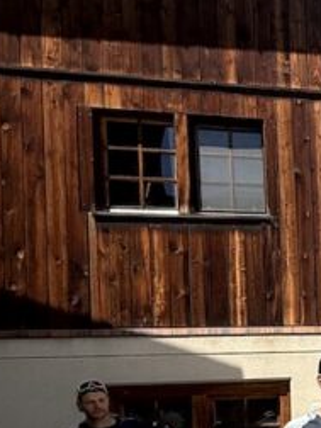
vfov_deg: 32.0
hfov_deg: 18.8
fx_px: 705
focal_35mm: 57
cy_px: 394
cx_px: 600
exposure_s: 1/2092
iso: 64
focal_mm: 2.22
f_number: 2.2
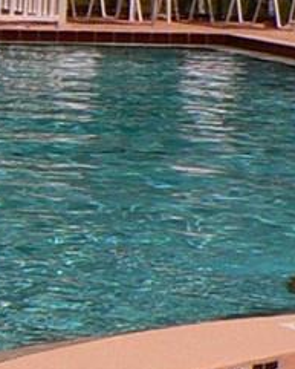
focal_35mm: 233
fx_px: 2541
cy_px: 196
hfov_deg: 6.0
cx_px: -680
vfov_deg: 8.3
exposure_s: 1/1600
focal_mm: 6
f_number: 5.6
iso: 150
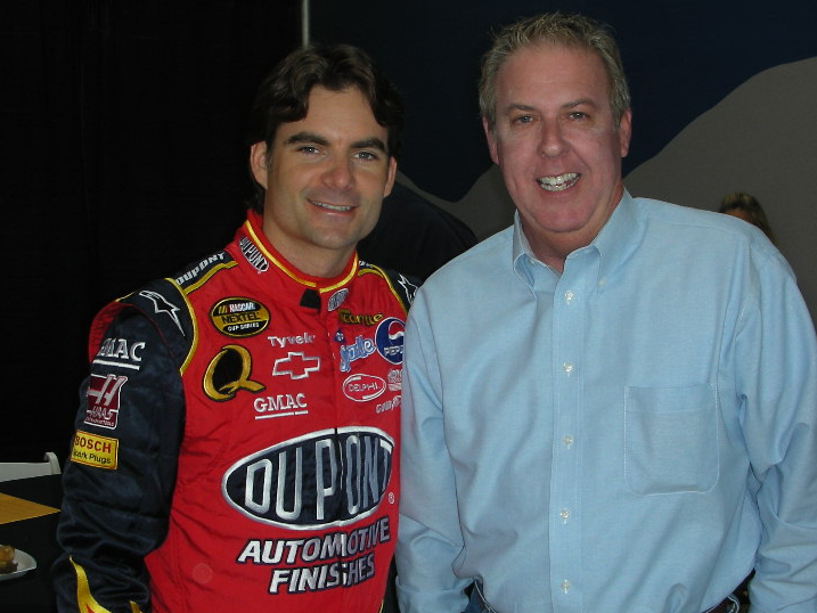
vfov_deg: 29.1
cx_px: 406
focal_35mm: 50
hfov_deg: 38.2
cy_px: 329
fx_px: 1180
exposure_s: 1/60.1
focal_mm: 5.8
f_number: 3
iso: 50
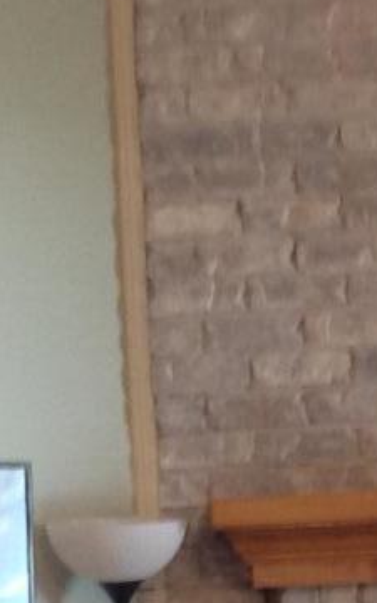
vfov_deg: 10.1
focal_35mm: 206
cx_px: 65
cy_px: 527
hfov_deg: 6.4
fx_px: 3386
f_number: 2.4
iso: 125
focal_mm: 4.28
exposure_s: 1/15
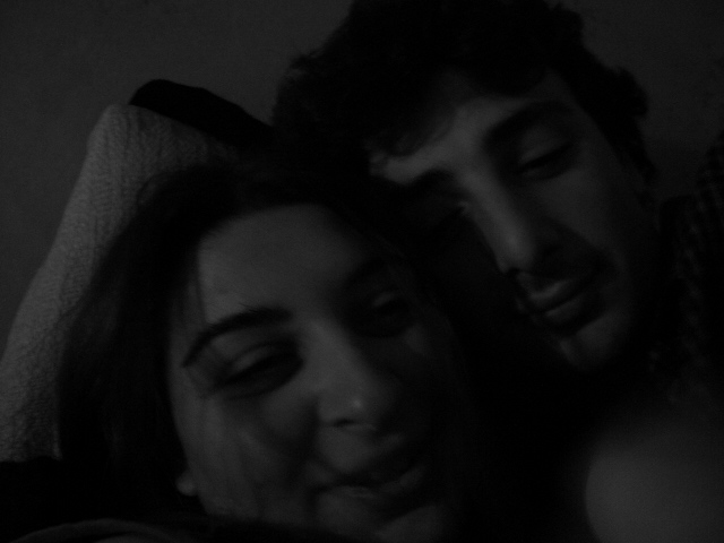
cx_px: 362
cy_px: 272
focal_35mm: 35
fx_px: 732
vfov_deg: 40.7
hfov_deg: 52.6
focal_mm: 5.8
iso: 200
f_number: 2.8
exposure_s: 1/8
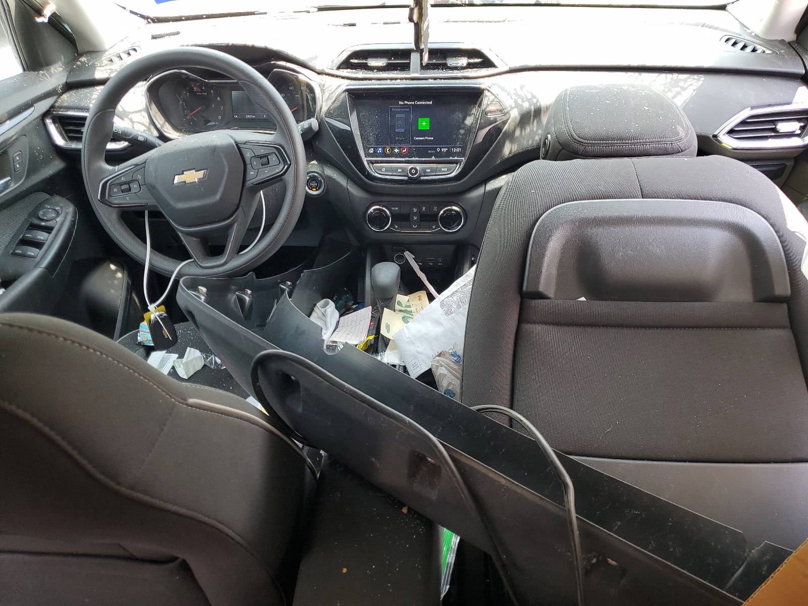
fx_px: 607
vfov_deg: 53.1
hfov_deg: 67.3
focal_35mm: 26
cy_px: 303
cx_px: 404
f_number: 1.5
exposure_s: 1/120
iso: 52
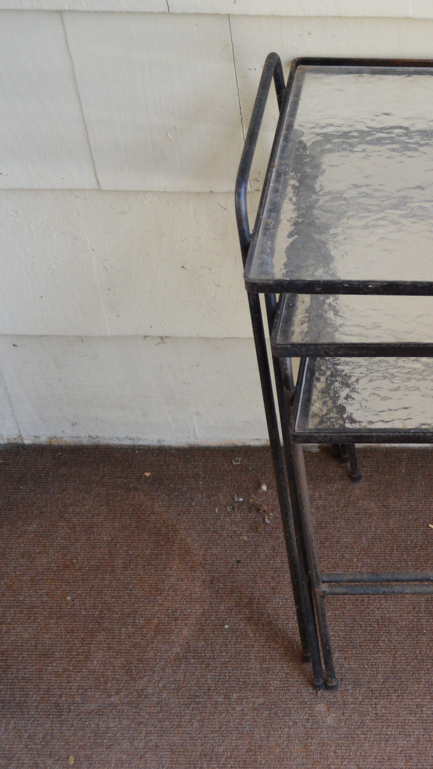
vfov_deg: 29.7
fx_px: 1449
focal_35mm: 71
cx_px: 533
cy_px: 384
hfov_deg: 16.2
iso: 1100
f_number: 4.5
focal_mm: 30
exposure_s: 1/60
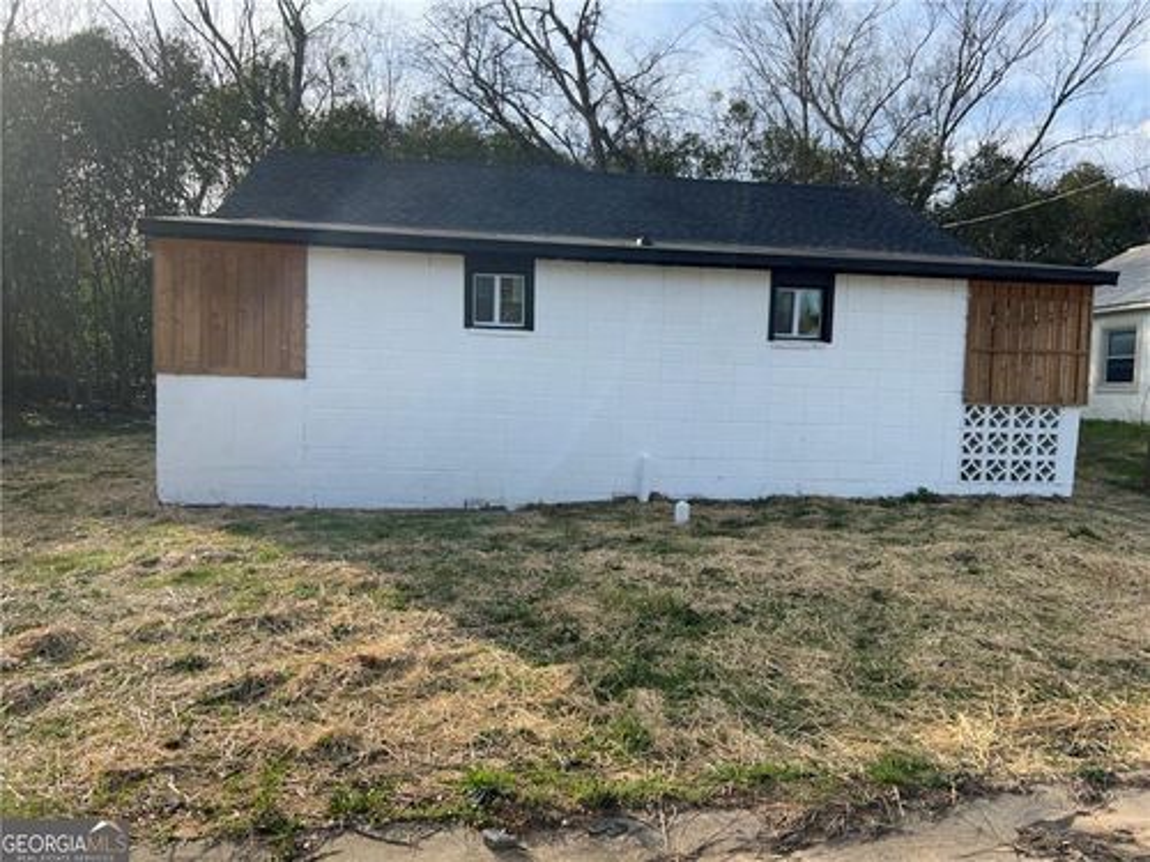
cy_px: 431
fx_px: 864
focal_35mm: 26
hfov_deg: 67.3
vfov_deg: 53.1
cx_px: 575
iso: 50
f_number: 1.5
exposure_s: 1/2008
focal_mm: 5.7
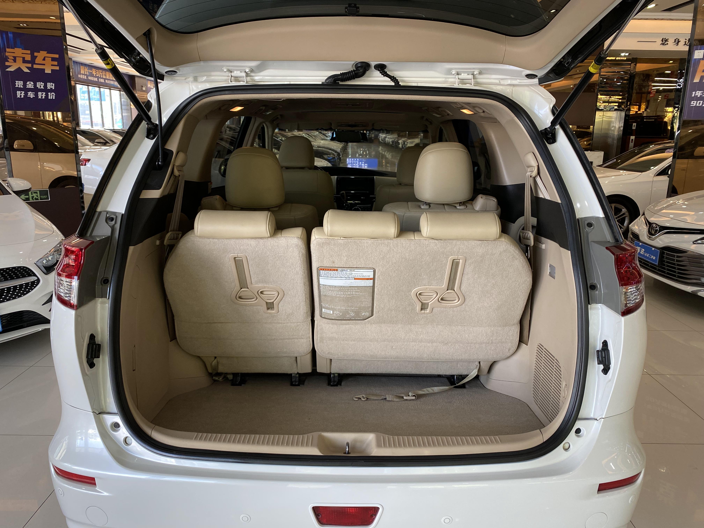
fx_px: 529
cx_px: 352
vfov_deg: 53.1
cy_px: 264
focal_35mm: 26
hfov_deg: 67.3
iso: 100
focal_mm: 4.25
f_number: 1.8
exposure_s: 1/100
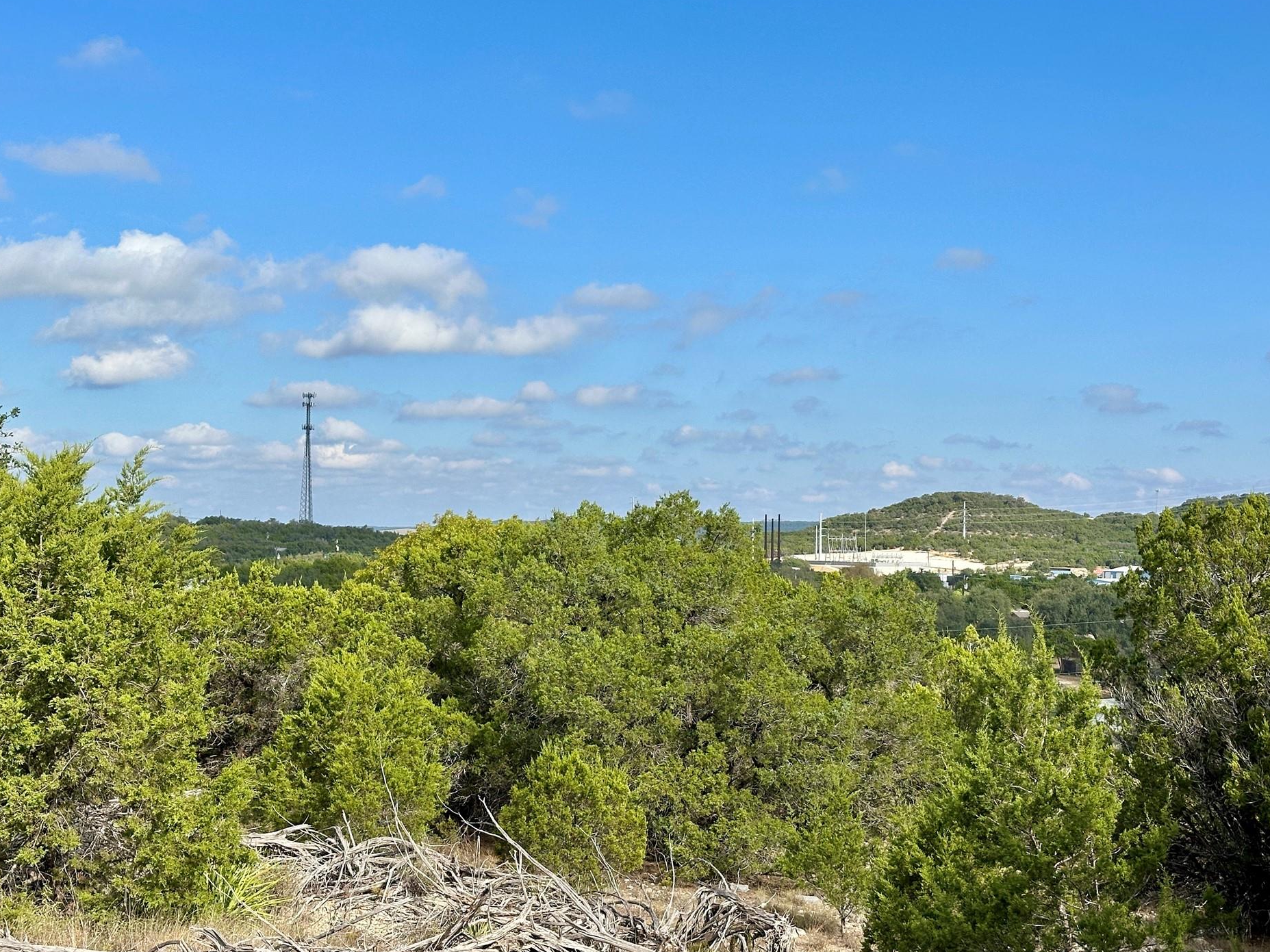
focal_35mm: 53
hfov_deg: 36.2
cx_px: 605
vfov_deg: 27.5
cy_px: 472
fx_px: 1944
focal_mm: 6.86
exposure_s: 1/4785
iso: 64
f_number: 1.78
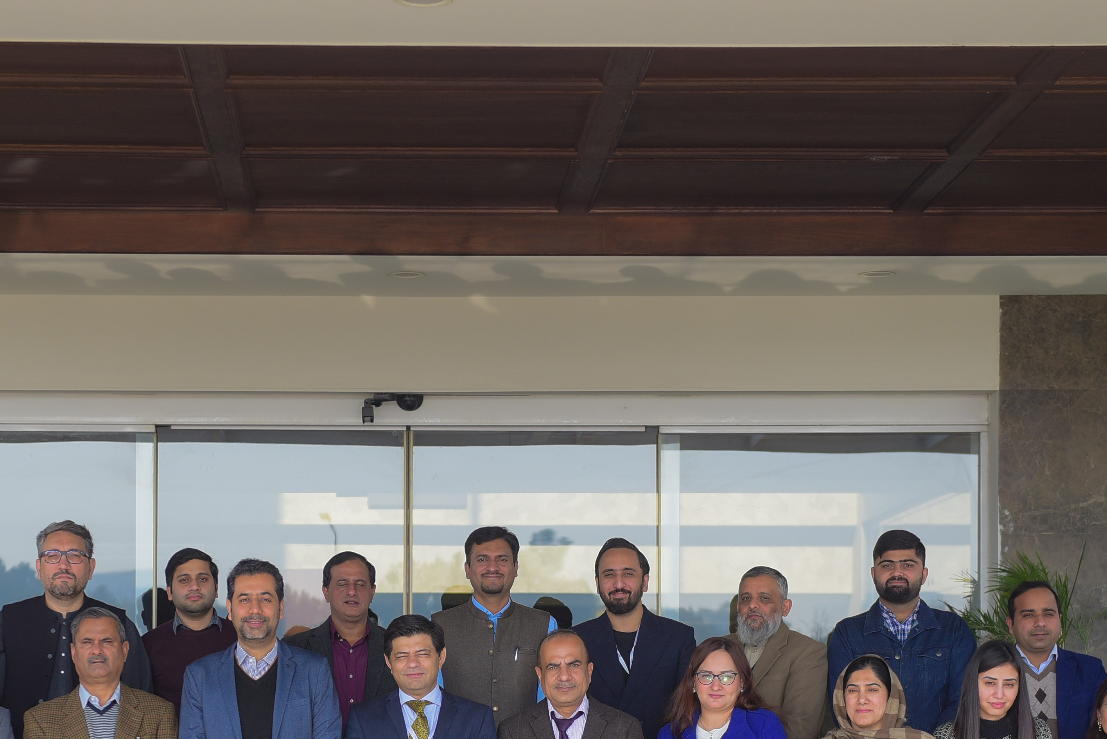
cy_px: 735
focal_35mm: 102
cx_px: 408
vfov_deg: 13.3
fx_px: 3138
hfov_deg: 20.0
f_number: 2.8
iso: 200
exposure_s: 1/640
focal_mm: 48
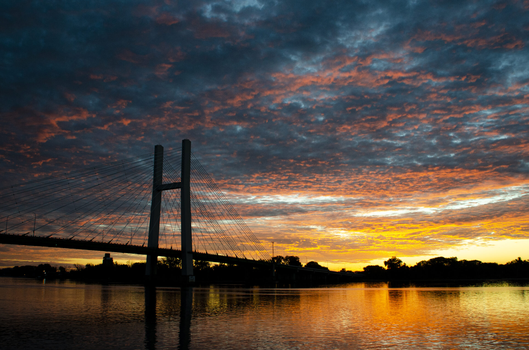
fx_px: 440
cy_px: 177
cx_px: 246
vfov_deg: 43.4
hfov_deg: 62.0
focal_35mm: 30
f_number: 9
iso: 220
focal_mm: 18
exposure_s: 1/60
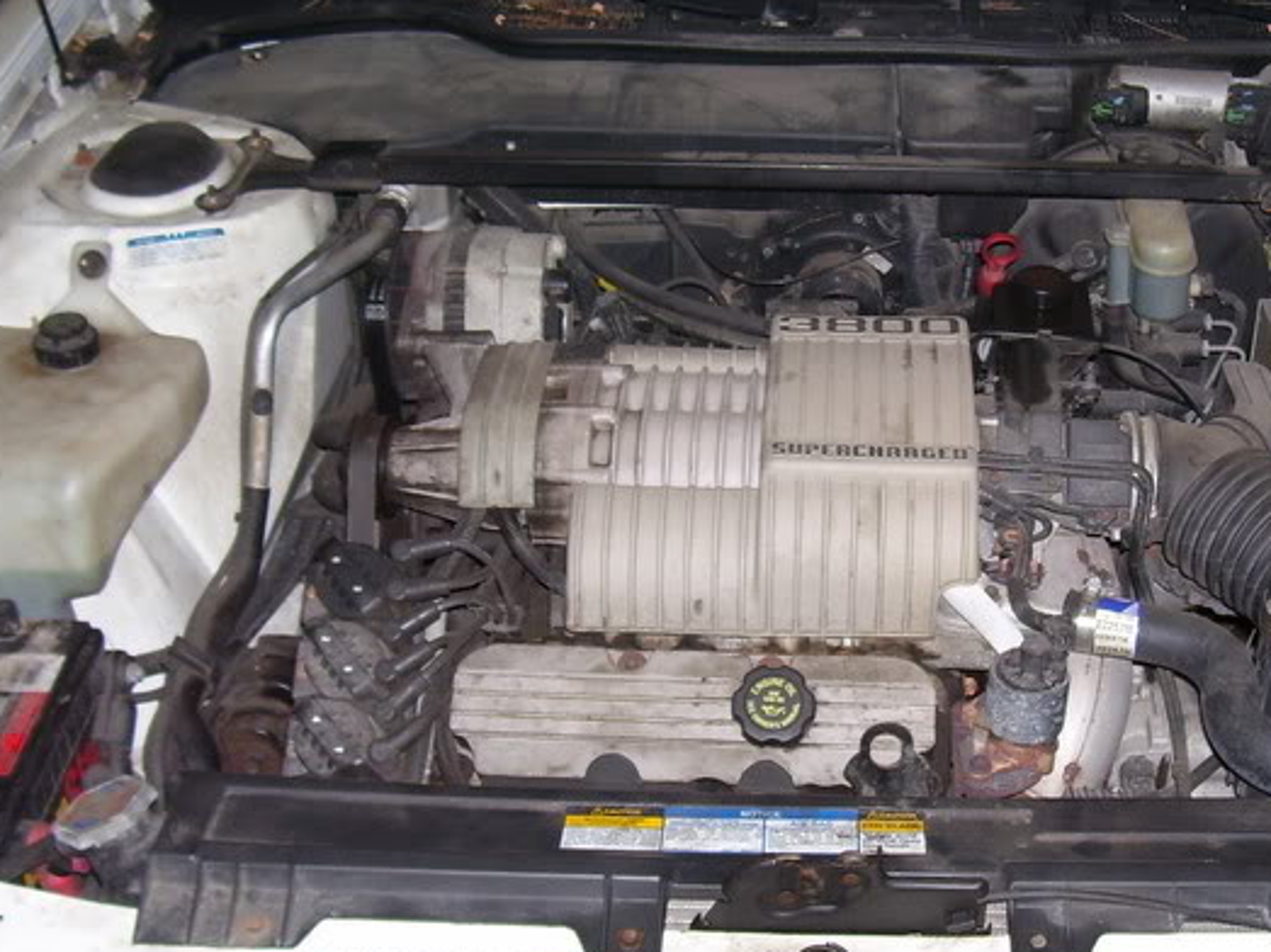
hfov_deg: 36.5
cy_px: 471
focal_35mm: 52
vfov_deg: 28.0
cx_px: 838
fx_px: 1909
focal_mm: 5.6
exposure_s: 1/60
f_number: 2.7
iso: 80
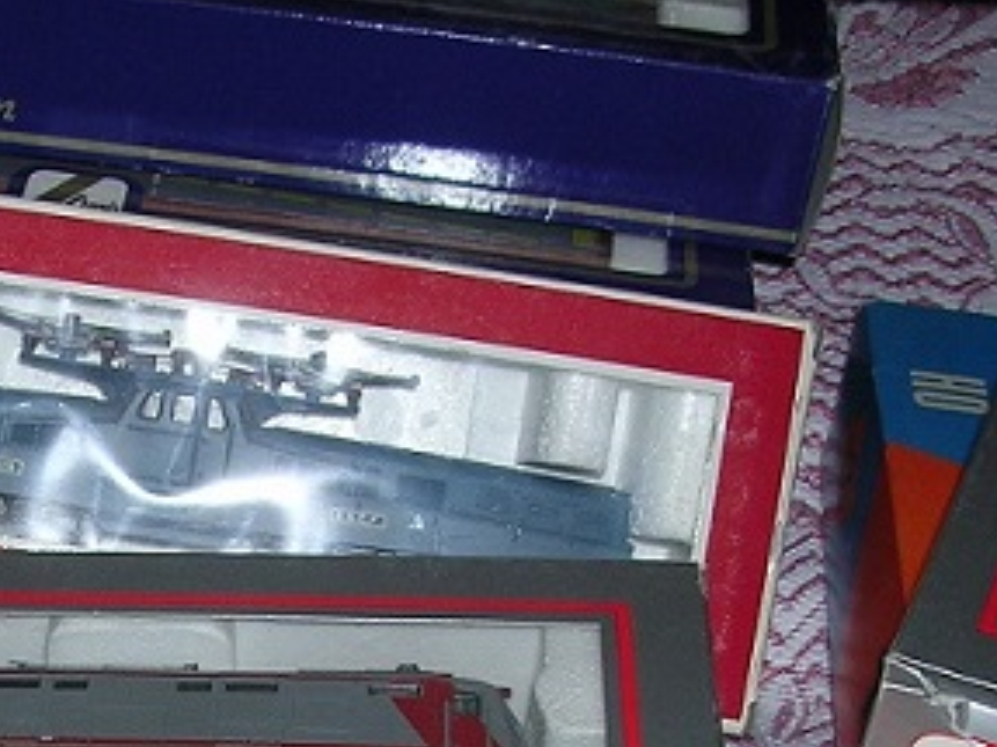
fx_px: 2505
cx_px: 170
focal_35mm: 87
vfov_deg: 16.4
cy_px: 848
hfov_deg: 22.2
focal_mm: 5.8
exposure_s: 1/60.1
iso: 100
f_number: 2.8
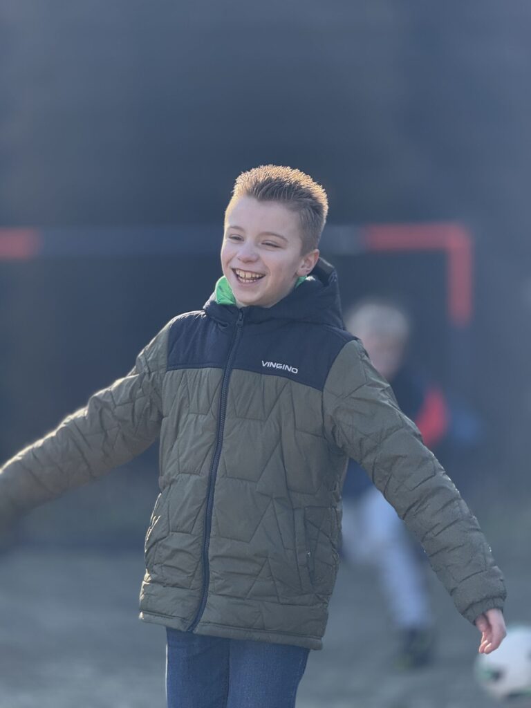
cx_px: 266
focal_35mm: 120
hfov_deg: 12.3
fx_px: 2454
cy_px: 354
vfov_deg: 16.4
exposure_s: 1/360
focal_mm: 15.66
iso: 50
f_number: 2.8
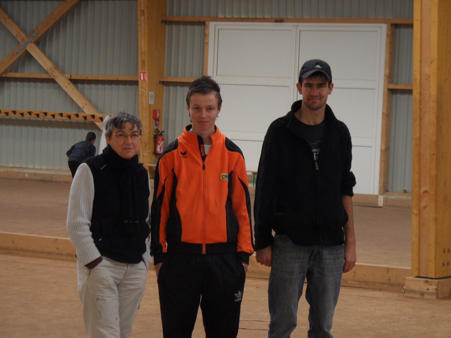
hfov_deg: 16.4
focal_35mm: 120
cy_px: 169
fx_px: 1563
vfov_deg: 12.3
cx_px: 226
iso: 200
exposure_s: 1/60
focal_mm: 20
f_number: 4.4
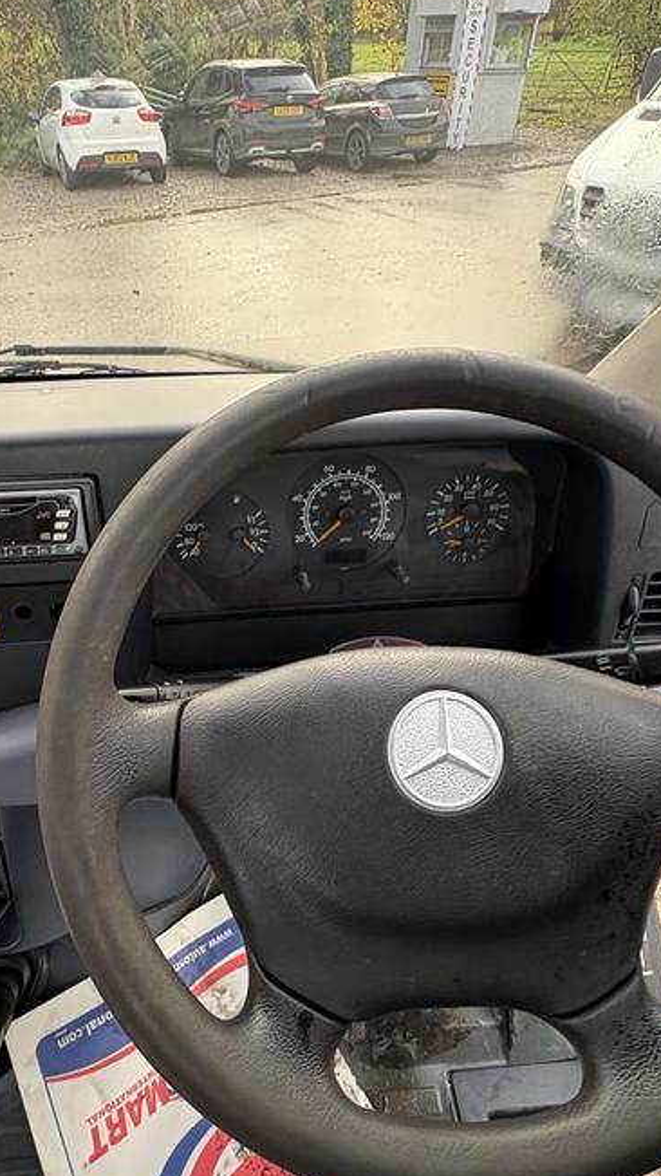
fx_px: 655
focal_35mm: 21
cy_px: 594
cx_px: 251
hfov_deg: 53.0
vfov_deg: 83.8
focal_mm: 2.22
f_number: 2.2
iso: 125
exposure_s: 1/99
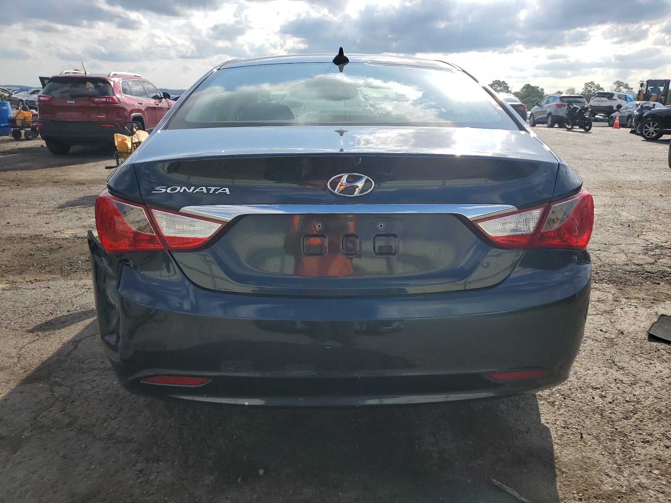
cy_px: 252
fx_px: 504
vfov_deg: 53.1
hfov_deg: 67.3
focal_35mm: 26
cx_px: 336
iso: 50
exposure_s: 1/5000
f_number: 1.5
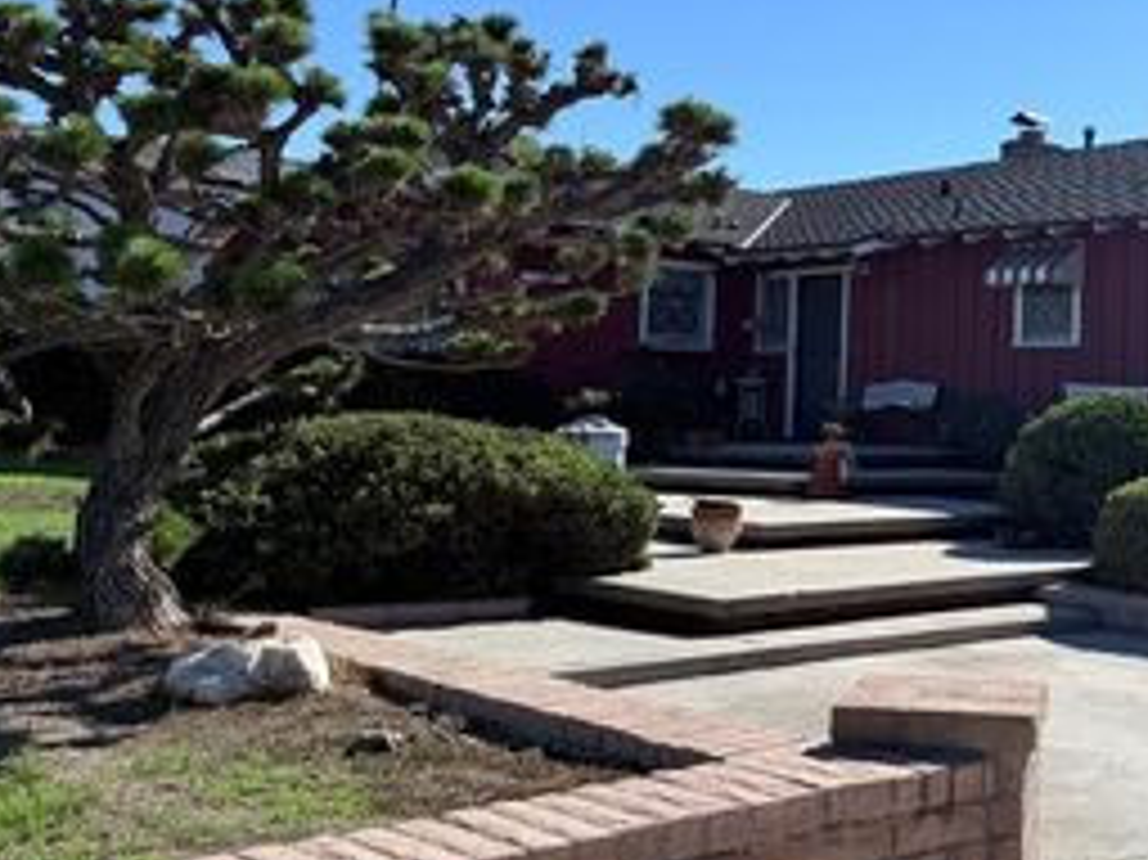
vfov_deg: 30.5
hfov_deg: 38.6
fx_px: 1558
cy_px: 259
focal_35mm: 47
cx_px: 954
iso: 80
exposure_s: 1/5714
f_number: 1.78
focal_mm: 6.76
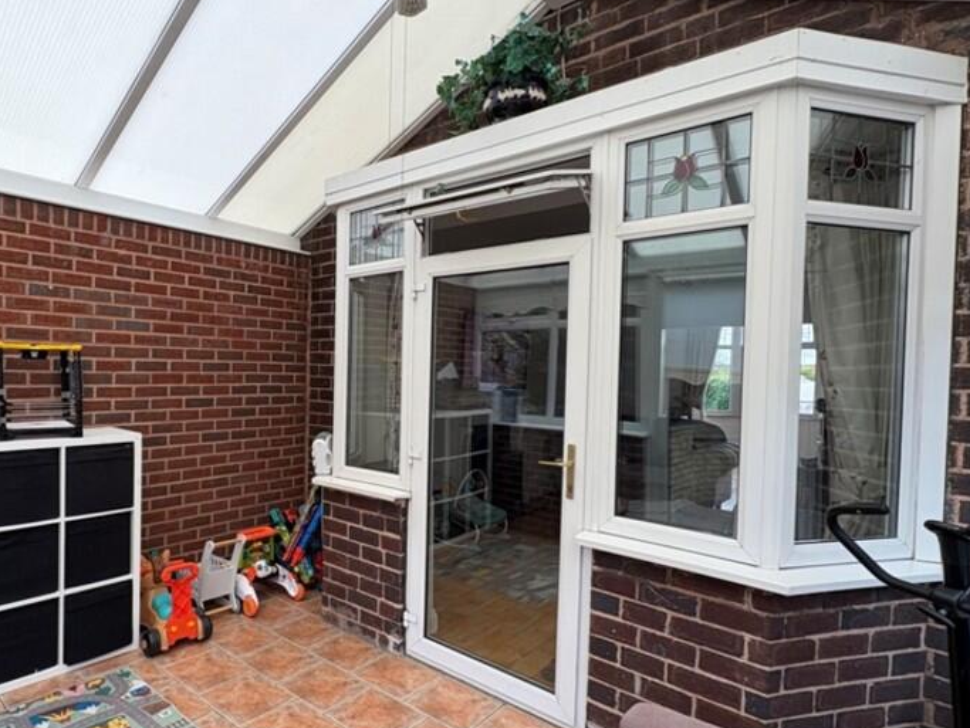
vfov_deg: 63.4
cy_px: 387
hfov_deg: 76.8
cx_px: 334
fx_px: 589
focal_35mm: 21
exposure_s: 1/115
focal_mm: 2.22
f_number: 2.2
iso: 50
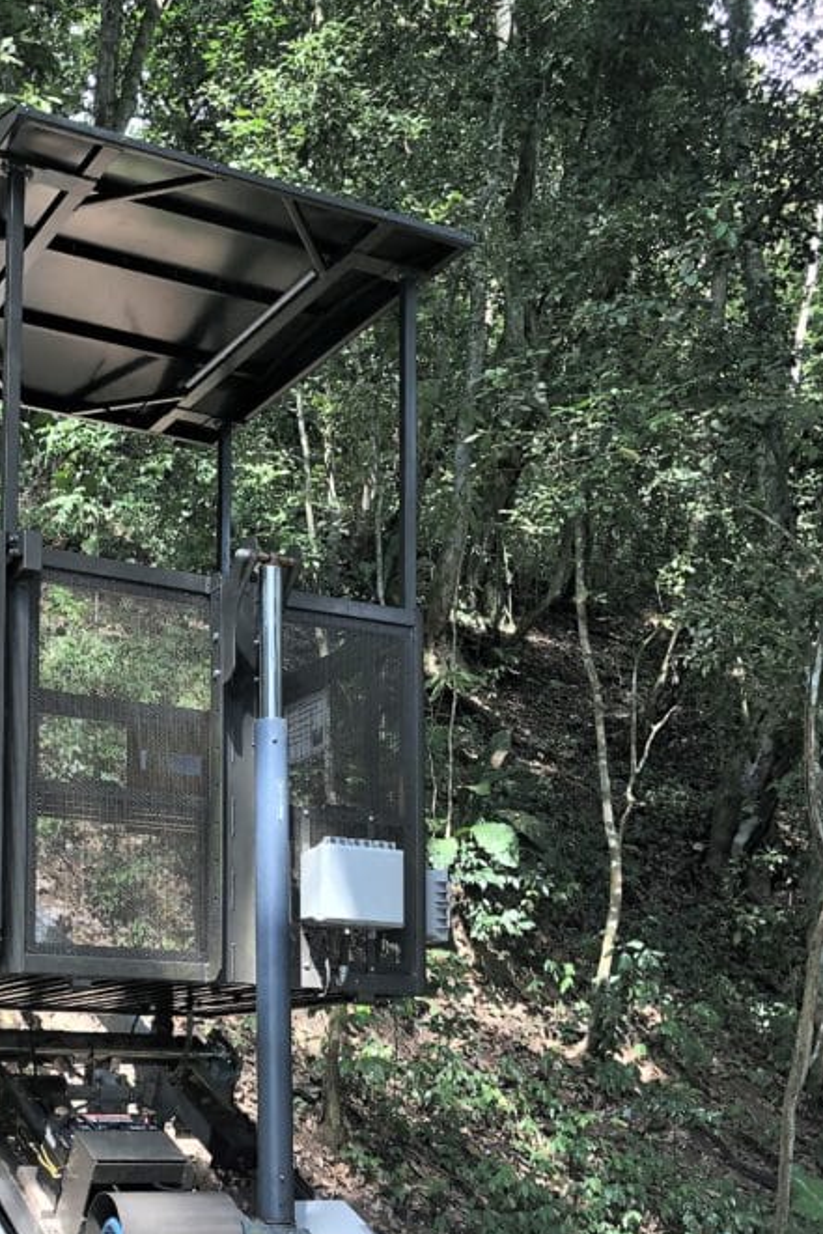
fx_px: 1611
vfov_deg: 40.6
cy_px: 936
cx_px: 133
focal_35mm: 47
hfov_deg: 27.9
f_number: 1.8
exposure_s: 1/120
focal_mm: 3.99
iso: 50
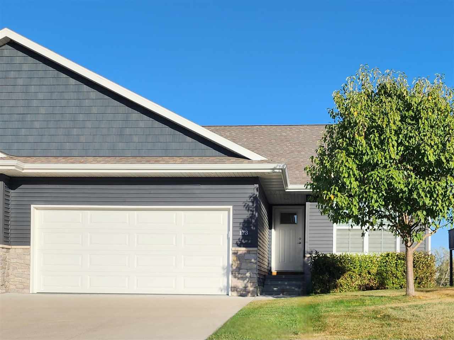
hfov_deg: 73.9
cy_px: 170
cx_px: 227
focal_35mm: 23
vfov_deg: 58.9
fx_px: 302
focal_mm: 6.4
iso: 12
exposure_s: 1/1429
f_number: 1.8
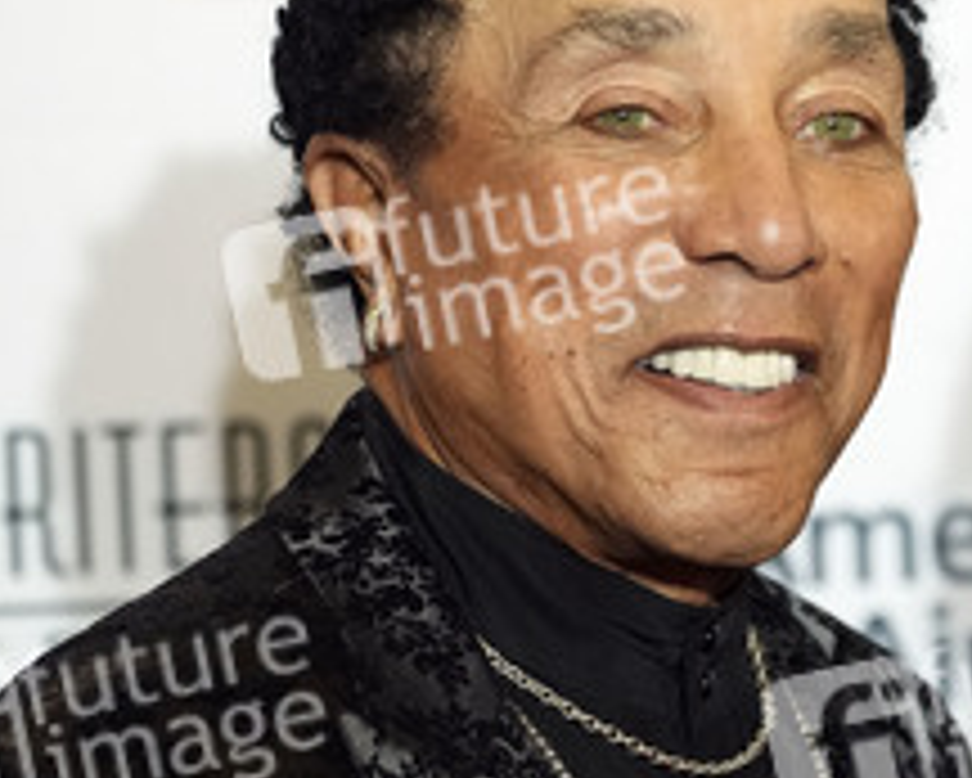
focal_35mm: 344
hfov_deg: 5.6
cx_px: 587
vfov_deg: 4.5
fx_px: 9900
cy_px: 499
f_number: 5.6
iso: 10000
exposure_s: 1/400
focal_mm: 198
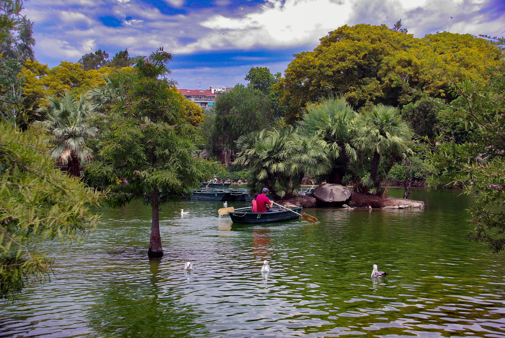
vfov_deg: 29.0
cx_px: 252
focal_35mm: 46
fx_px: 653
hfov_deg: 42.3
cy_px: 169
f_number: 6.7
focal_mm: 31
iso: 100
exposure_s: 1/180
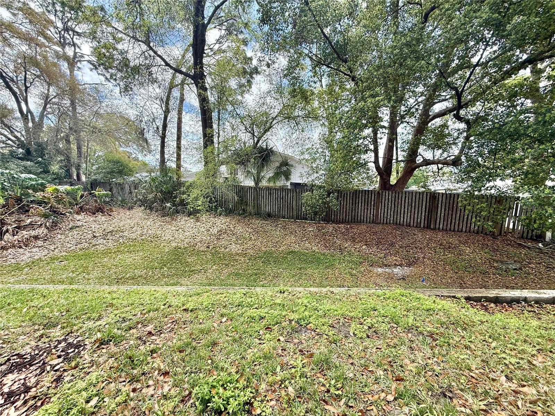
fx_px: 224
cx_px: 278
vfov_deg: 85.7
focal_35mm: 14
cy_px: 208
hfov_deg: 102.1
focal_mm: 2.22
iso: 64
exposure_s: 1/540
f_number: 2.2
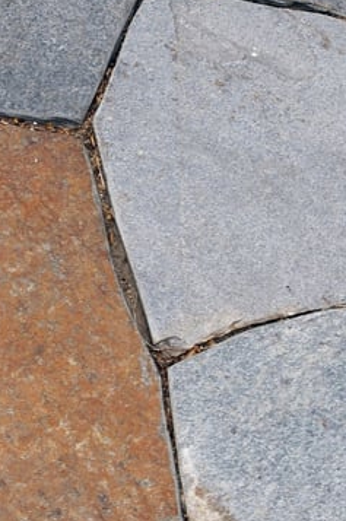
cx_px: -96
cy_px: 66
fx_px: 1966
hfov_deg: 9.9
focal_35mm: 136
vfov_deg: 15.0
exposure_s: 1/25
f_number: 8
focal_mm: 28
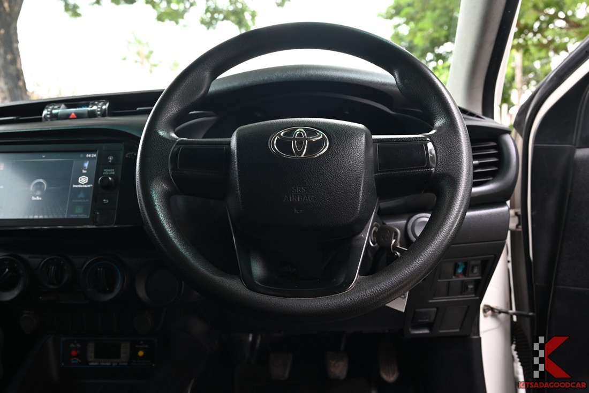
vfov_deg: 53.2
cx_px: 294
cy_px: 196
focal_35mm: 24
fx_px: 393
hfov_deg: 73.7
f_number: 5.6
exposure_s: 1/30
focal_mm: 24
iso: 400
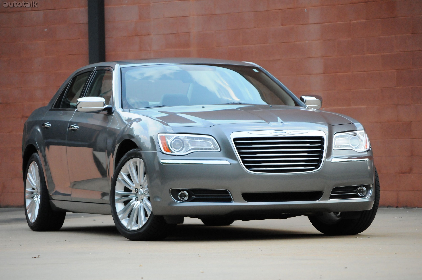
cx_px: 211
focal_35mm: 165
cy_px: 140
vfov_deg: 8.3
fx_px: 1932
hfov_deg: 12.5
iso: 2000
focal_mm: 110
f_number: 5.6
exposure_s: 1/200
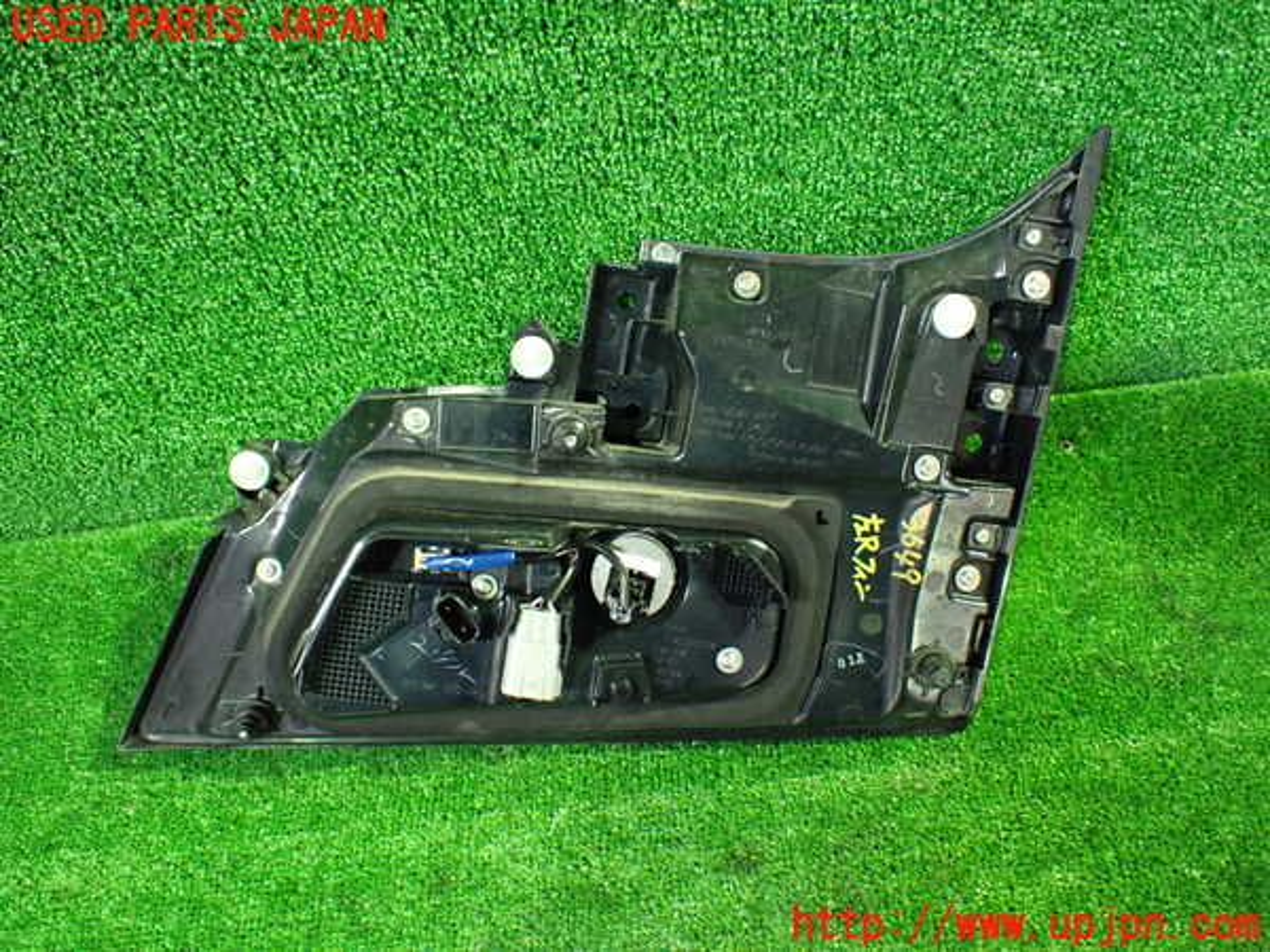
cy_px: 476
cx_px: 635
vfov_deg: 46.8
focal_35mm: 30
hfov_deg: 60.0
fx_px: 1101
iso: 1000
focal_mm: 5.4
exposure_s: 1/30
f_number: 2.3
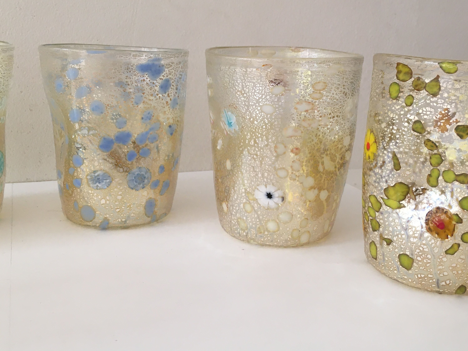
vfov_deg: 36.8
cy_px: 166
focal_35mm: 39
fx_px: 527
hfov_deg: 47.8
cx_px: 262
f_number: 2.2
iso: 32
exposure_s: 1/33
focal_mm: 4.15
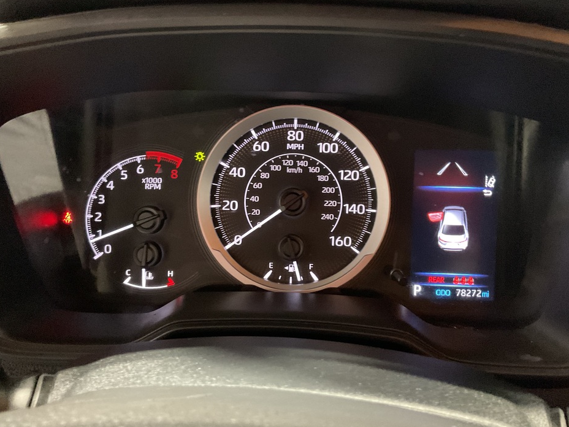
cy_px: 215
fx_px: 493
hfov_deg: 60.0
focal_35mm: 30
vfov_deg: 46.8
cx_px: 281
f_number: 1.8
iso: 500
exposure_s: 1/30
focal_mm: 3
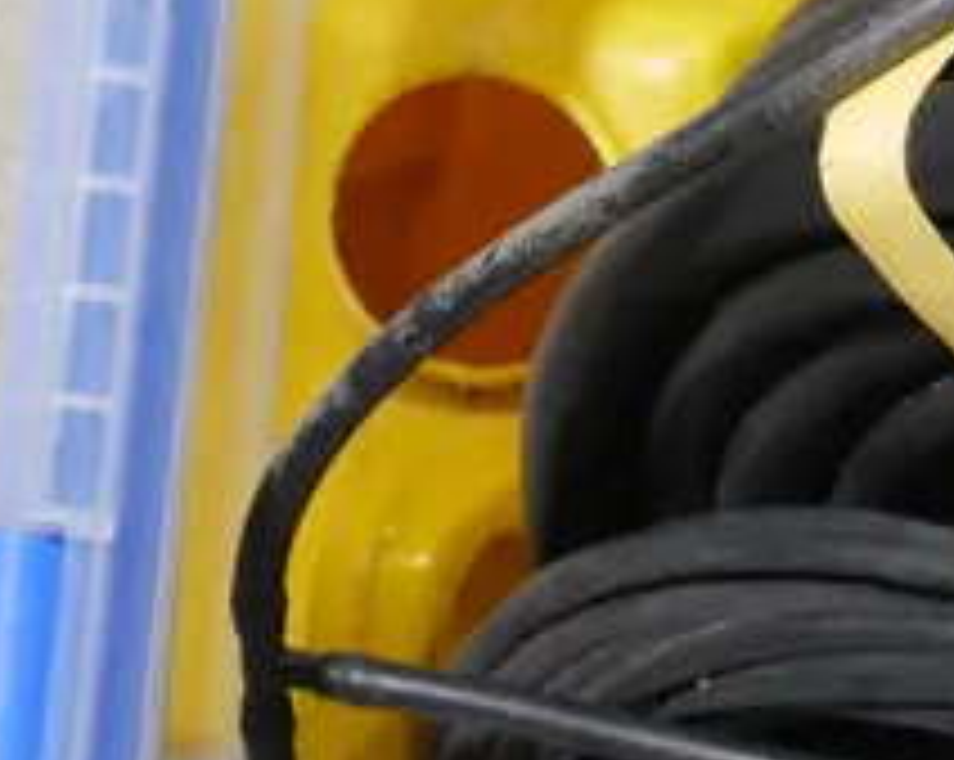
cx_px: 2164
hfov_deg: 8.6
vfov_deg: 7.4
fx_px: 5865
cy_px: 420
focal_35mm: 208
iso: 640
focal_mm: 22
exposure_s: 1/60
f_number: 4.7
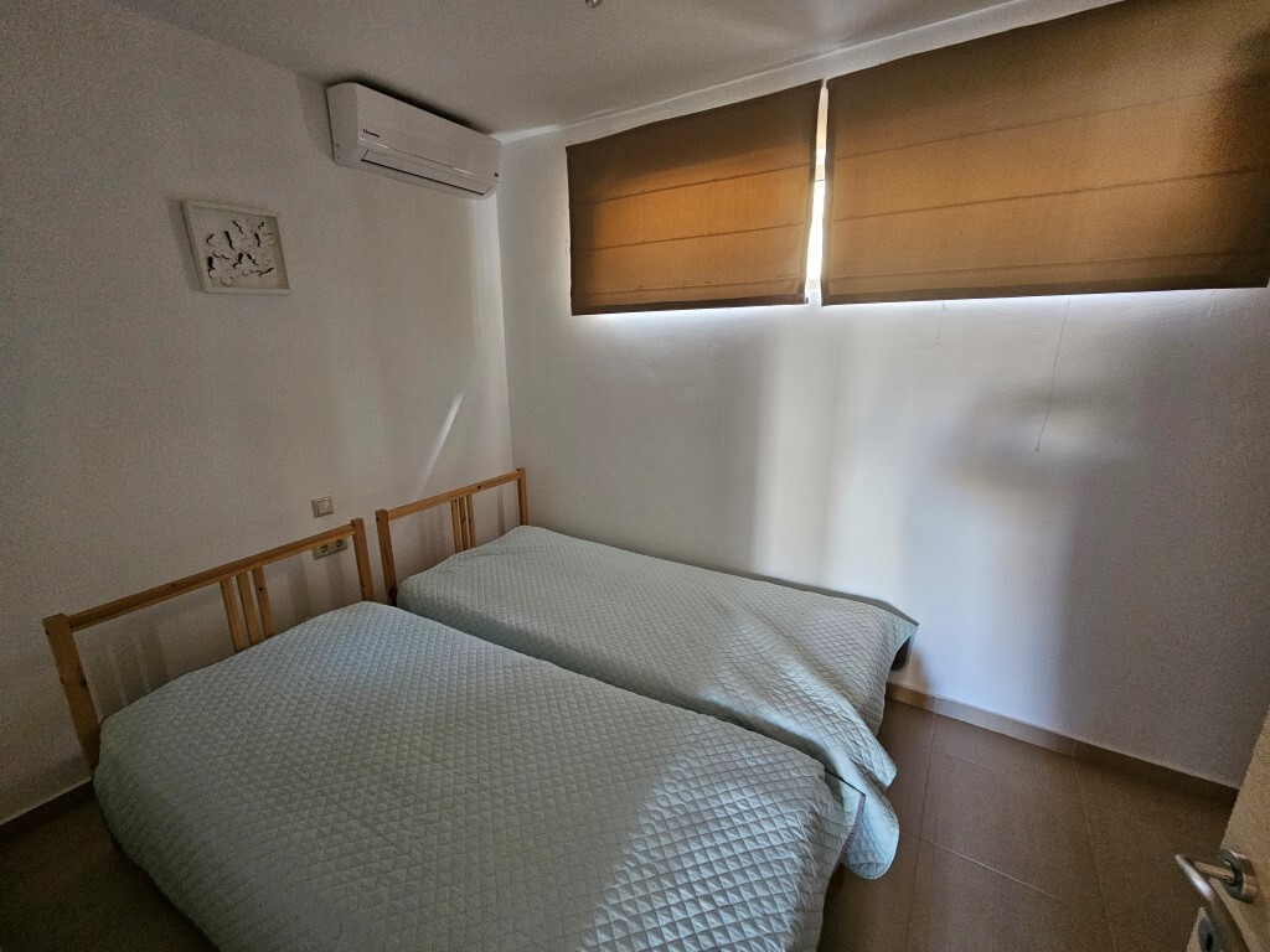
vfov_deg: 89.9
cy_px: 476
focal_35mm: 13
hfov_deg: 106.2
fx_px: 477
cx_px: 635
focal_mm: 2.2
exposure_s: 1/25
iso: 640
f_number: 2.2
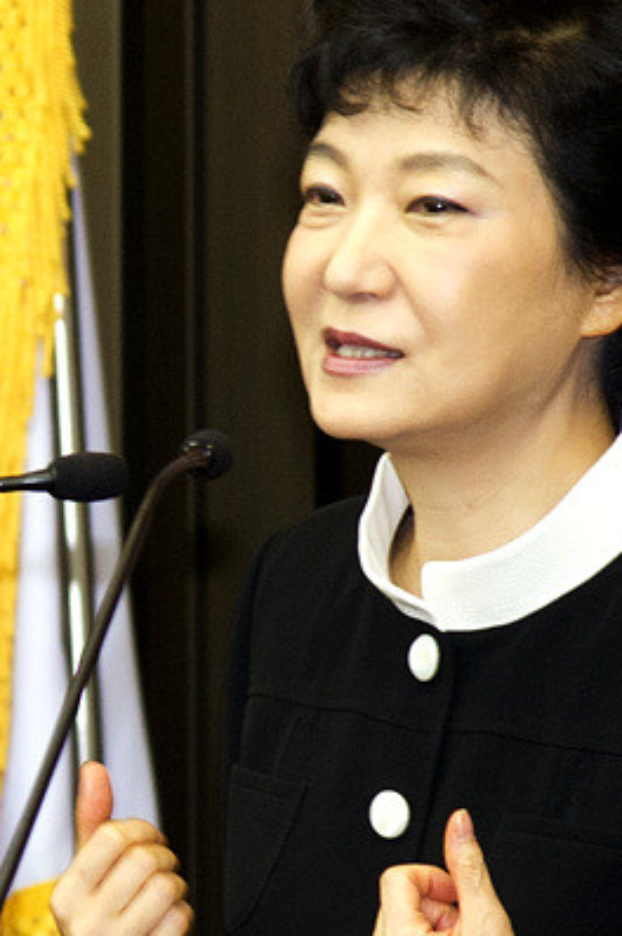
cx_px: 391
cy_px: 486
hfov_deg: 8.6
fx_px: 4128
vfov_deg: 12.9
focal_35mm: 159
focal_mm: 120
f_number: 4
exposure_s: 1/60
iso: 2000
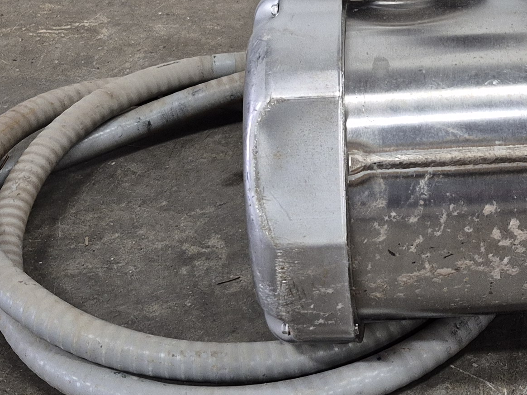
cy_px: 35
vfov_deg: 18.3
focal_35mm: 79
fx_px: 1202
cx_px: 522
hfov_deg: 23.7
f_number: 1.8
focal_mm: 5.4
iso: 320
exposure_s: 1/120
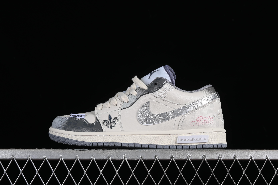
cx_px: 139
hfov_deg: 27.0
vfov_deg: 18.2
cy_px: 92
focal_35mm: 75
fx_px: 579
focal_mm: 50
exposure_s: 1/80
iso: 160
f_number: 8
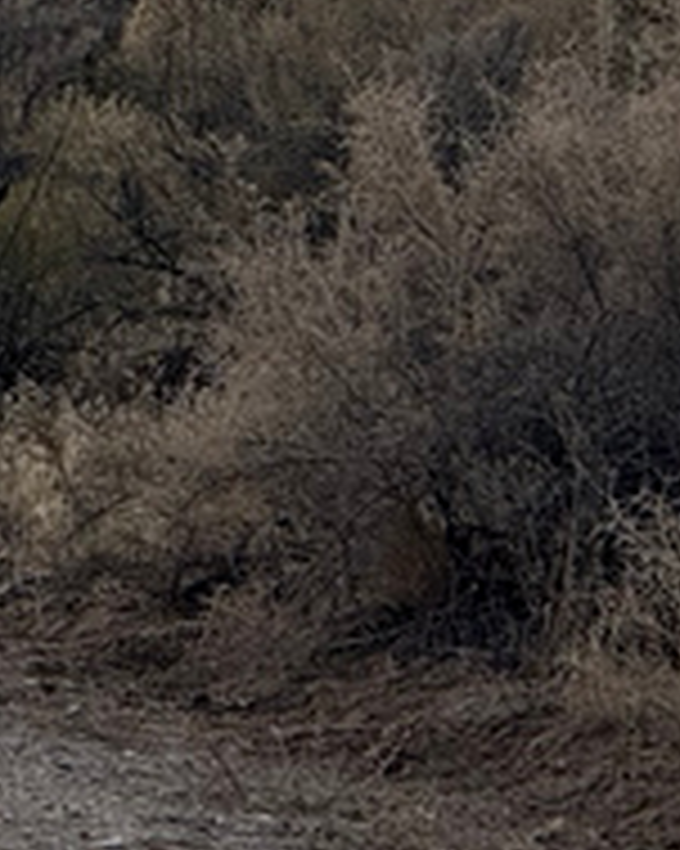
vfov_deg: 3.0
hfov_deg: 2.4
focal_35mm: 636
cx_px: -383
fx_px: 16013
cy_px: -247
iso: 50
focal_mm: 15.66
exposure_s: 1/4651
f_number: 2.8
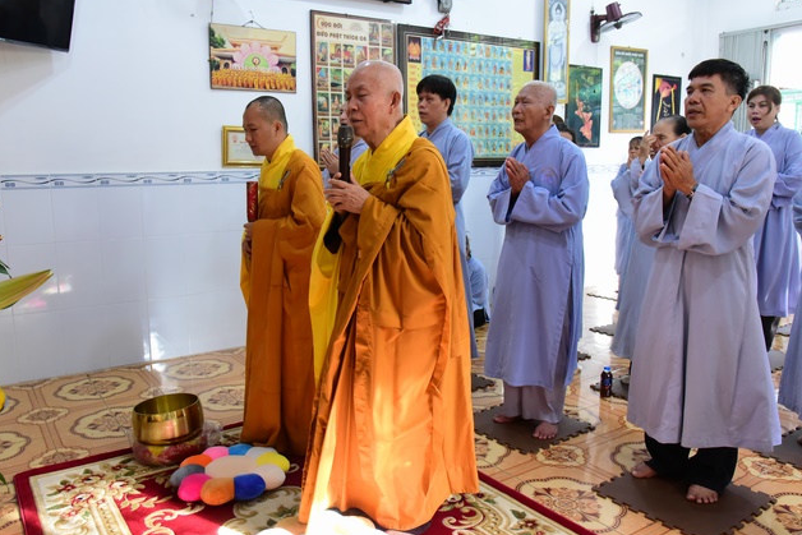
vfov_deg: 45.0
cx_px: 390
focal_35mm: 29
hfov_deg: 63.6
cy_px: 264
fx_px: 646
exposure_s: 1/80
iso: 4000
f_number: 8
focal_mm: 28
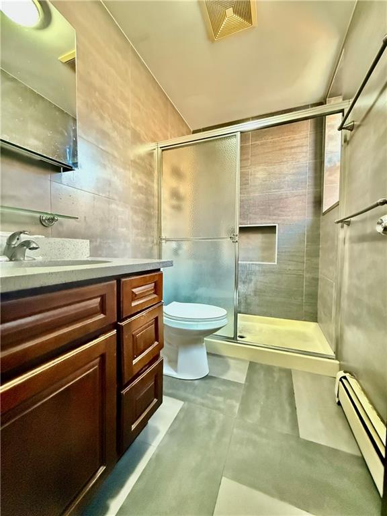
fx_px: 209
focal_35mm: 14
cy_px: 258
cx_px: 194
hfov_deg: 85.7
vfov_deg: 102.1
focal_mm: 2.22
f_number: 2.2
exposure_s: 1/30
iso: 1250
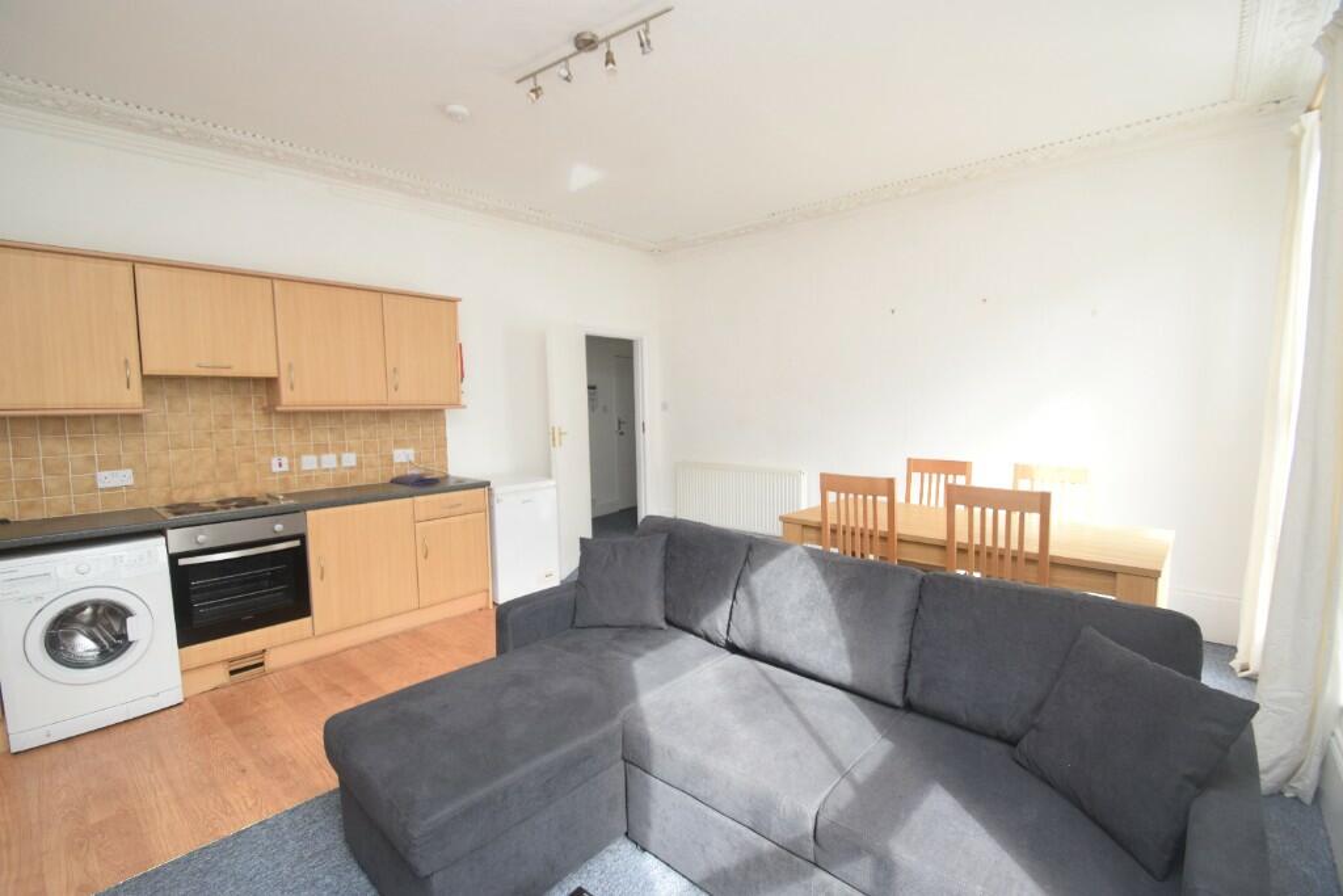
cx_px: 672
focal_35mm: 15
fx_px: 560
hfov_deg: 100.4
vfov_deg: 77.3
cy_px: 448
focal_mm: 10
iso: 560
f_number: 5.6
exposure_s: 1/125
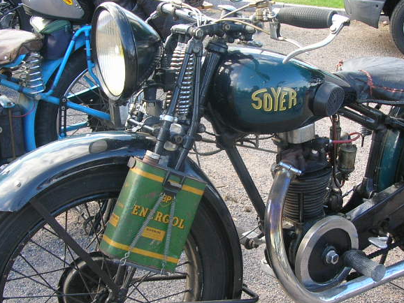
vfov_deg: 23.7
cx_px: 238
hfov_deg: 31.1
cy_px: 165
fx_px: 724
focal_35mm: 62
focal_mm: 5.8
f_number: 2.8
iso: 50
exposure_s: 1/82
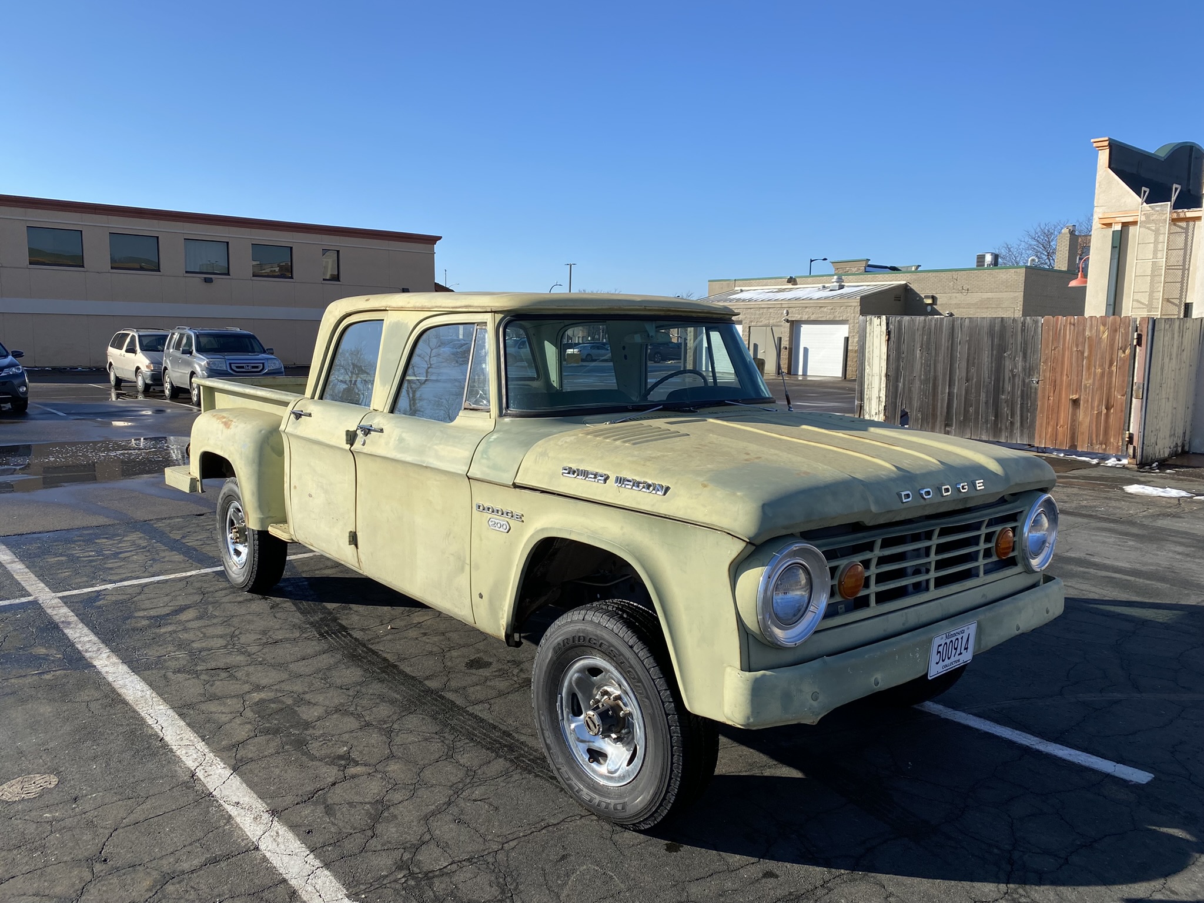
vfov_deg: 53.1
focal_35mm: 26
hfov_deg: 67.3
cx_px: 602
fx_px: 904
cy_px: 452
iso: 32
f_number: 1.8
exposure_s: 1/3205
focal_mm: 4.25
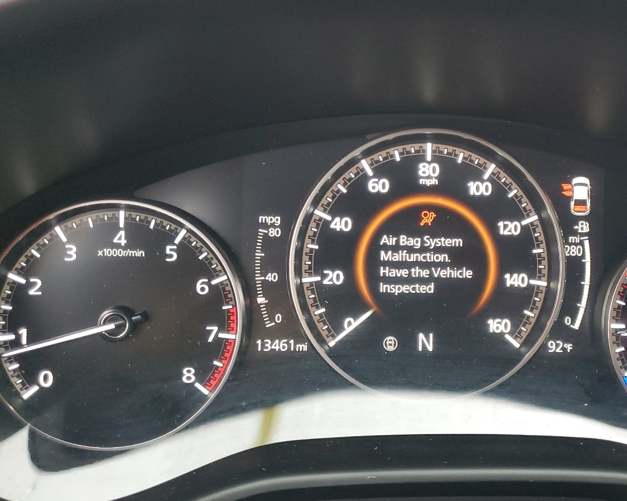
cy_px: 232
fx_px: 668
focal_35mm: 36
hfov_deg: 49.4
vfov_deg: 41.1
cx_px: 419
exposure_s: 1/60.2
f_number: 1.5
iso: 240
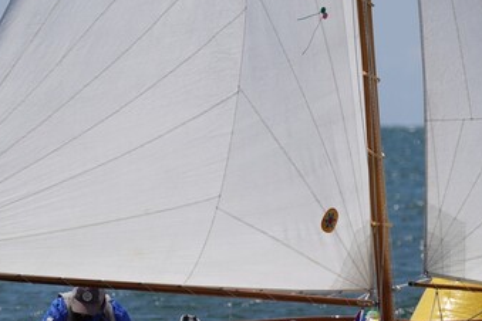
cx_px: 274
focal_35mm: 783
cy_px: 151
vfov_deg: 1.8
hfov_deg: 2.6
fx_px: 10485
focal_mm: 221
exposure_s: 1/1600
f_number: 5.6
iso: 125
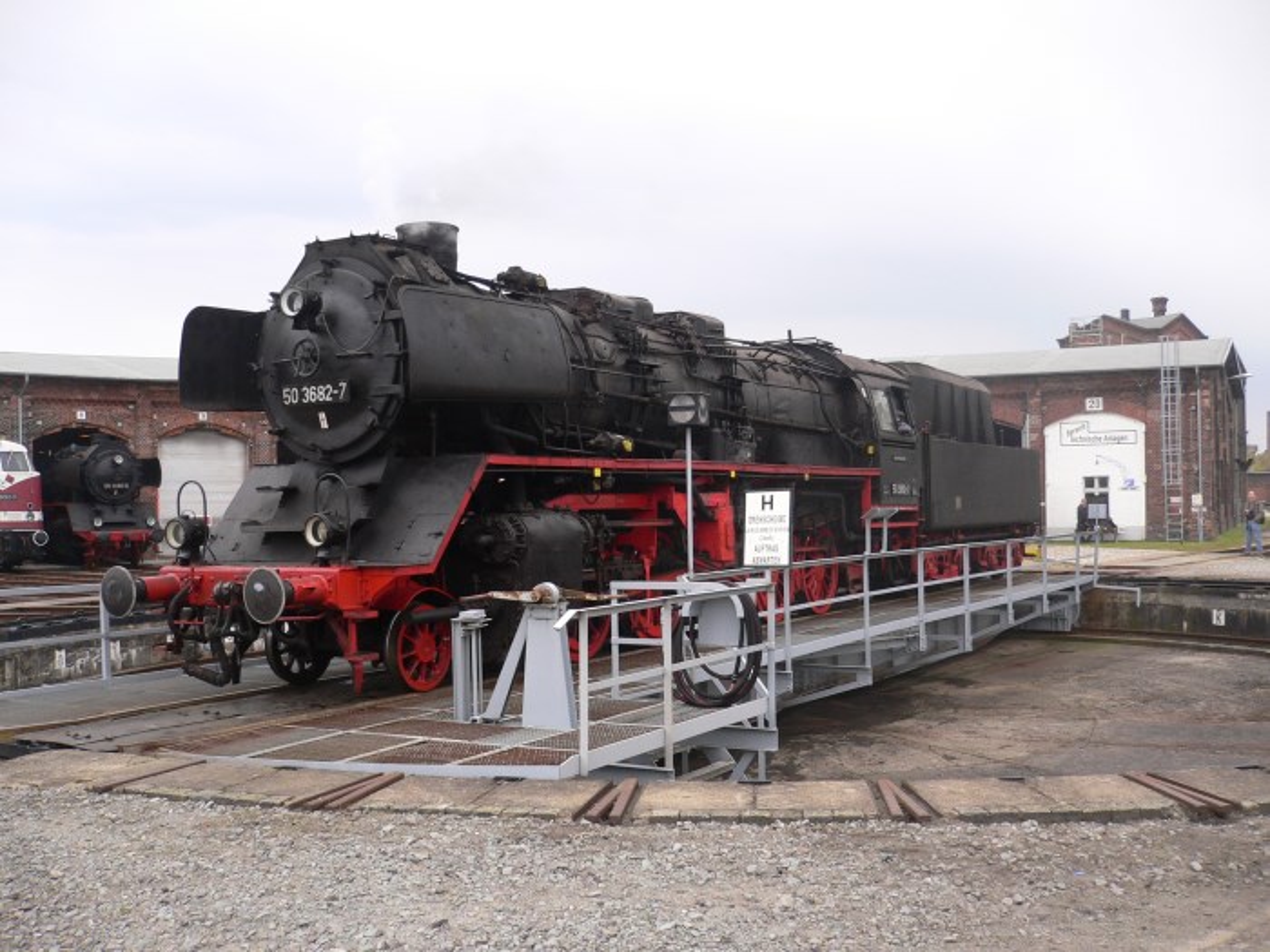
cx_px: 635
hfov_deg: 52.6
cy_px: 476
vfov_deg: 40.7
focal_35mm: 35
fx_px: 1284
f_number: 2.8
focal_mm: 5.8
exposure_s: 1/160
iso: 100
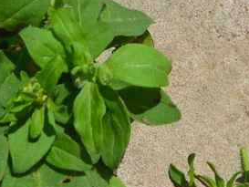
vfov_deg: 14.1
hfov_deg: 18.7
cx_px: 128
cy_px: 128
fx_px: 756
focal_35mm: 105
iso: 80
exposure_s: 1/1000
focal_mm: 4.9
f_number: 3.3
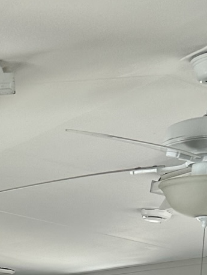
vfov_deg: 14.7
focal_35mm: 107
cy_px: 567
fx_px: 852
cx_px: -80
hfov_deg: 13.3
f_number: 1.78
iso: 100
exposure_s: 1/134
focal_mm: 6.86
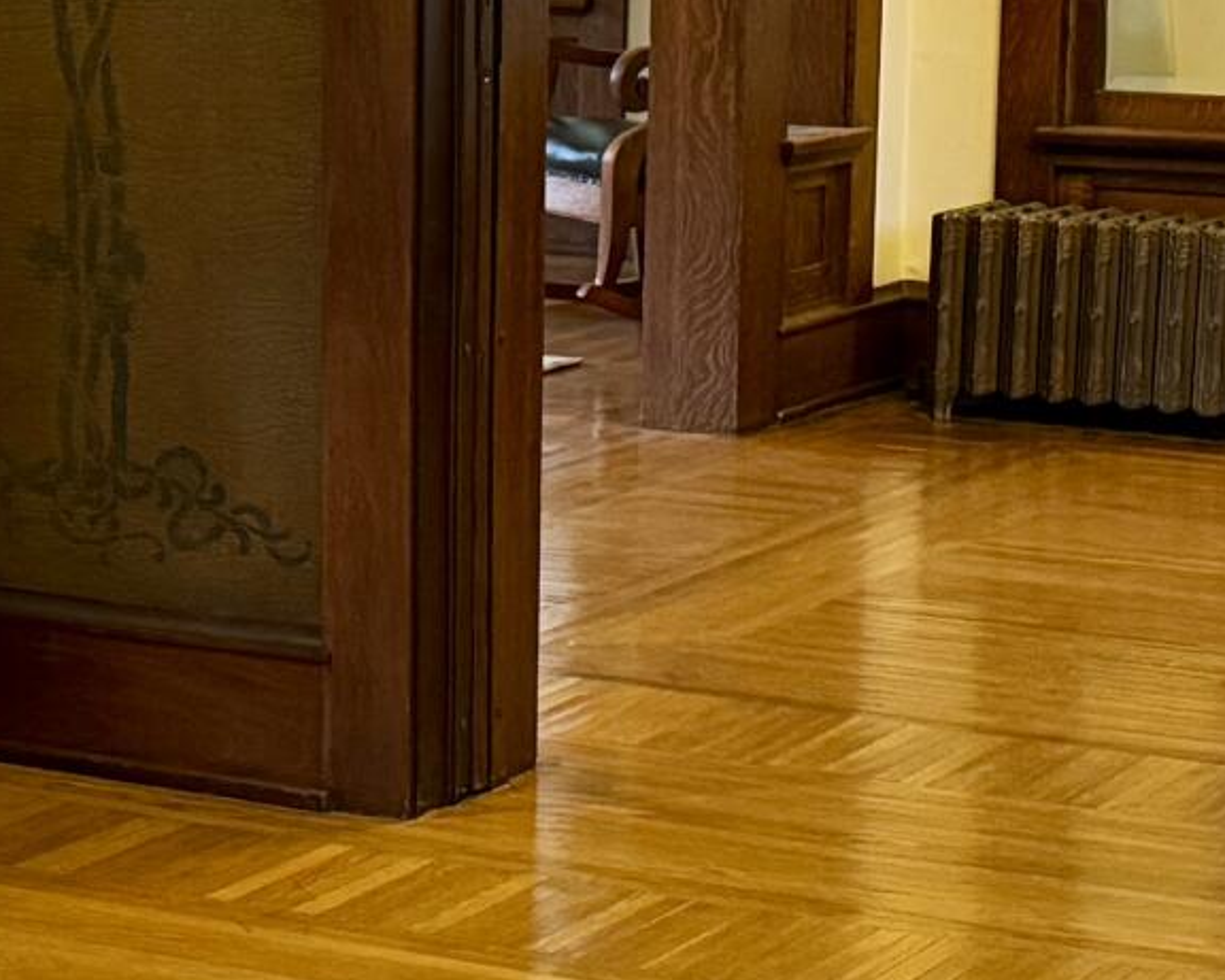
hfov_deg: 15.7
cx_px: 306
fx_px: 4424
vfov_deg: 12.6
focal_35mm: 122
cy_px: 538
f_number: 1.78
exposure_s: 1/60
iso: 640
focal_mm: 6.76
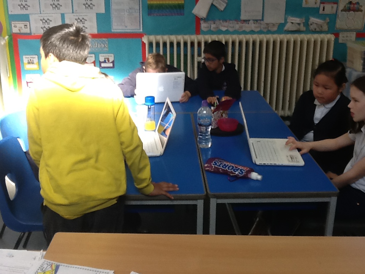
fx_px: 464
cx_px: 182
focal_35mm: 44
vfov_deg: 32.9
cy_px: 137
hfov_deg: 42.9
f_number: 2.4
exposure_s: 1/60
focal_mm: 2.03
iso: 40
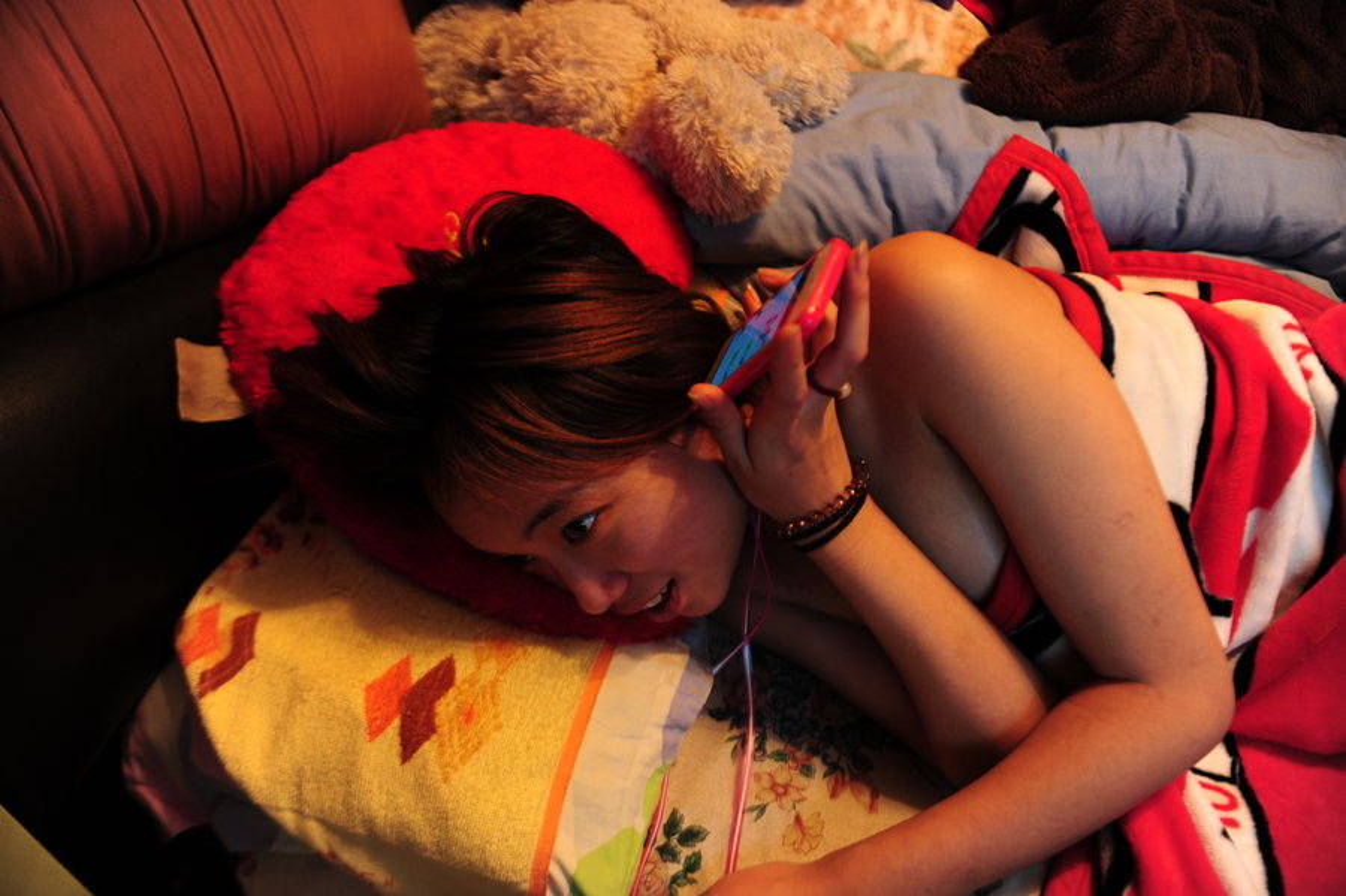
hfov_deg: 73.8
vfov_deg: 53.1
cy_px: 448
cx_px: 673
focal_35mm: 24
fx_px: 897
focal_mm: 24
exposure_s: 1/25
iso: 1000
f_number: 2.8
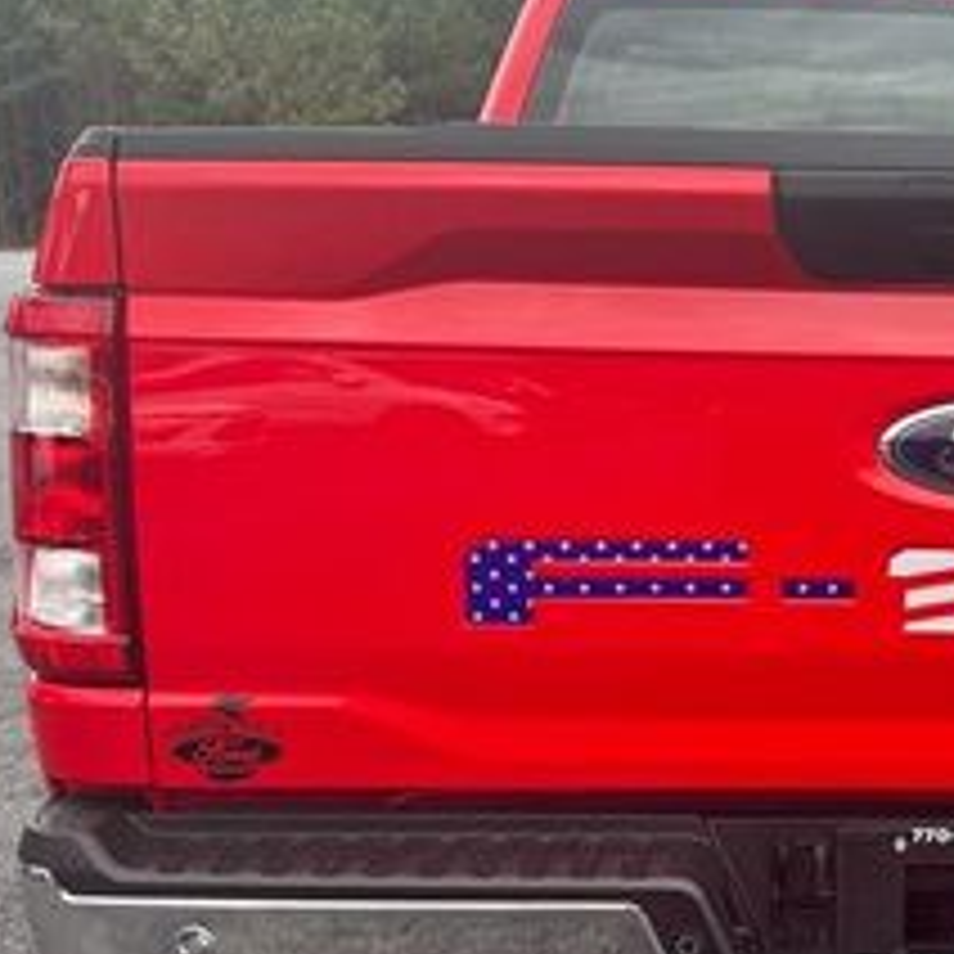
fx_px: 1996
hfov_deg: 25.6
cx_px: 945
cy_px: 594
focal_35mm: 64
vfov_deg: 26.8
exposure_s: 1/137
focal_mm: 6.76
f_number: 1.78
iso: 64
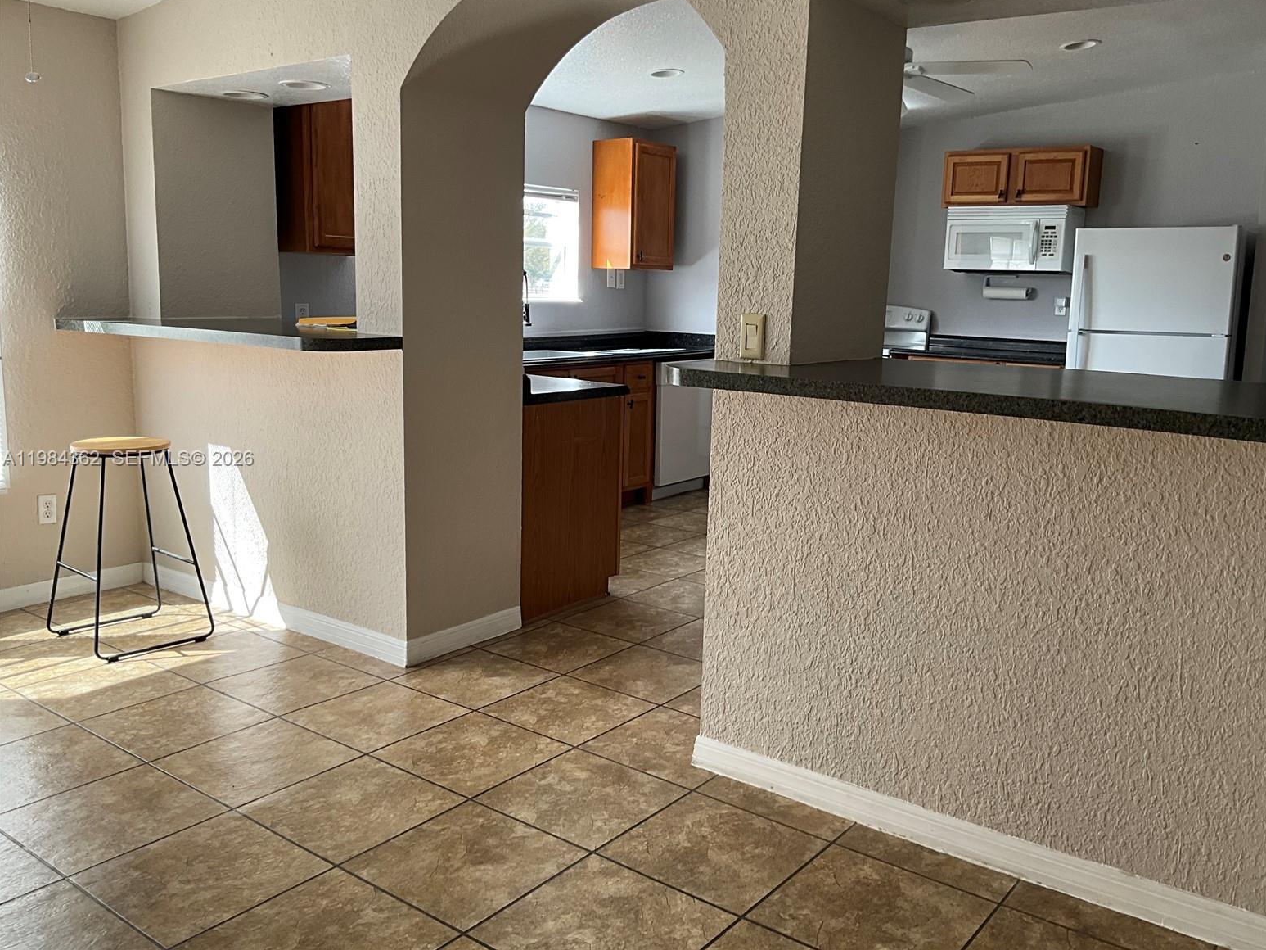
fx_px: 1097
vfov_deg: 46.8
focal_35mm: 30
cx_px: 653
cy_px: 459
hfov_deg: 60.0
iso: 32
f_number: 1.8
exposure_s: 1/122
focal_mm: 3
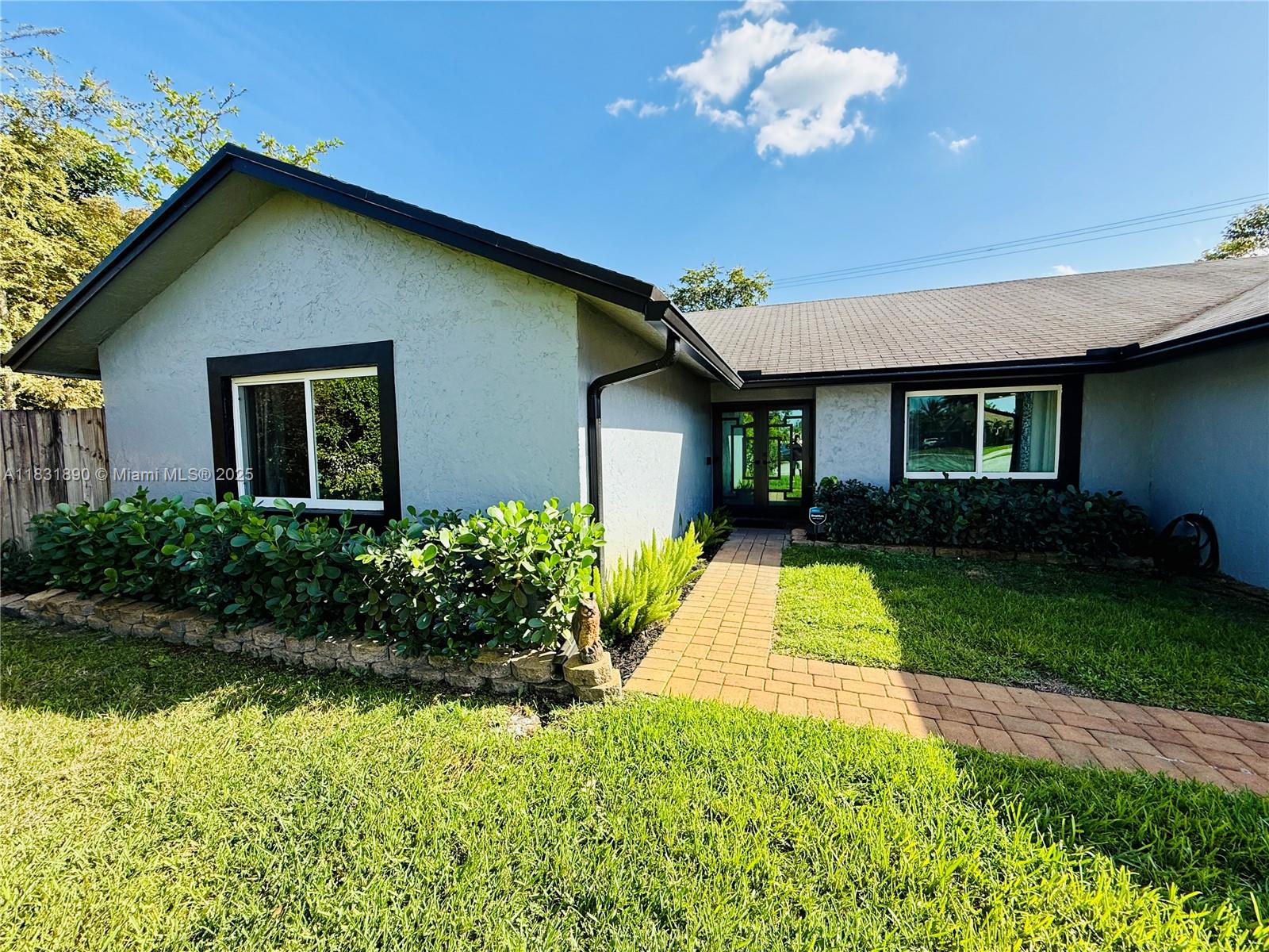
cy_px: 476
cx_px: 634
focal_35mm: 14
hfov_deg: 102.1
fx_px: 513
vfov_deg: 85.7
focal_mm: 2.22
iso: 64
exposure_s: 1/914
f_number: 2.2
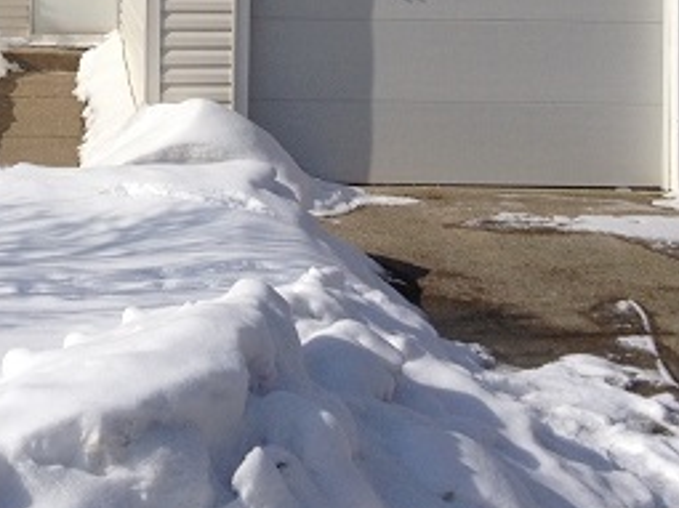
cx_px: 157
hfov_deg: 22.0
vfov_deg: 16.1
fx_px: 1725
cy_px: -96
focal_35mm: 88
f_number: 2.4
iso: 50
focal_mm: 4.28
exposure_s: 1/5025
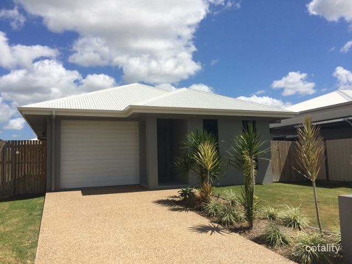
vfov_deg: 48.2
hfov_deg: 61.7
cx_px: 176
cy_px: 132
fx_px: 295
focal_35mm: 29
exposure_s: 1/3731
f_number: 2.2
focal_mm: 4.15
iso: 32
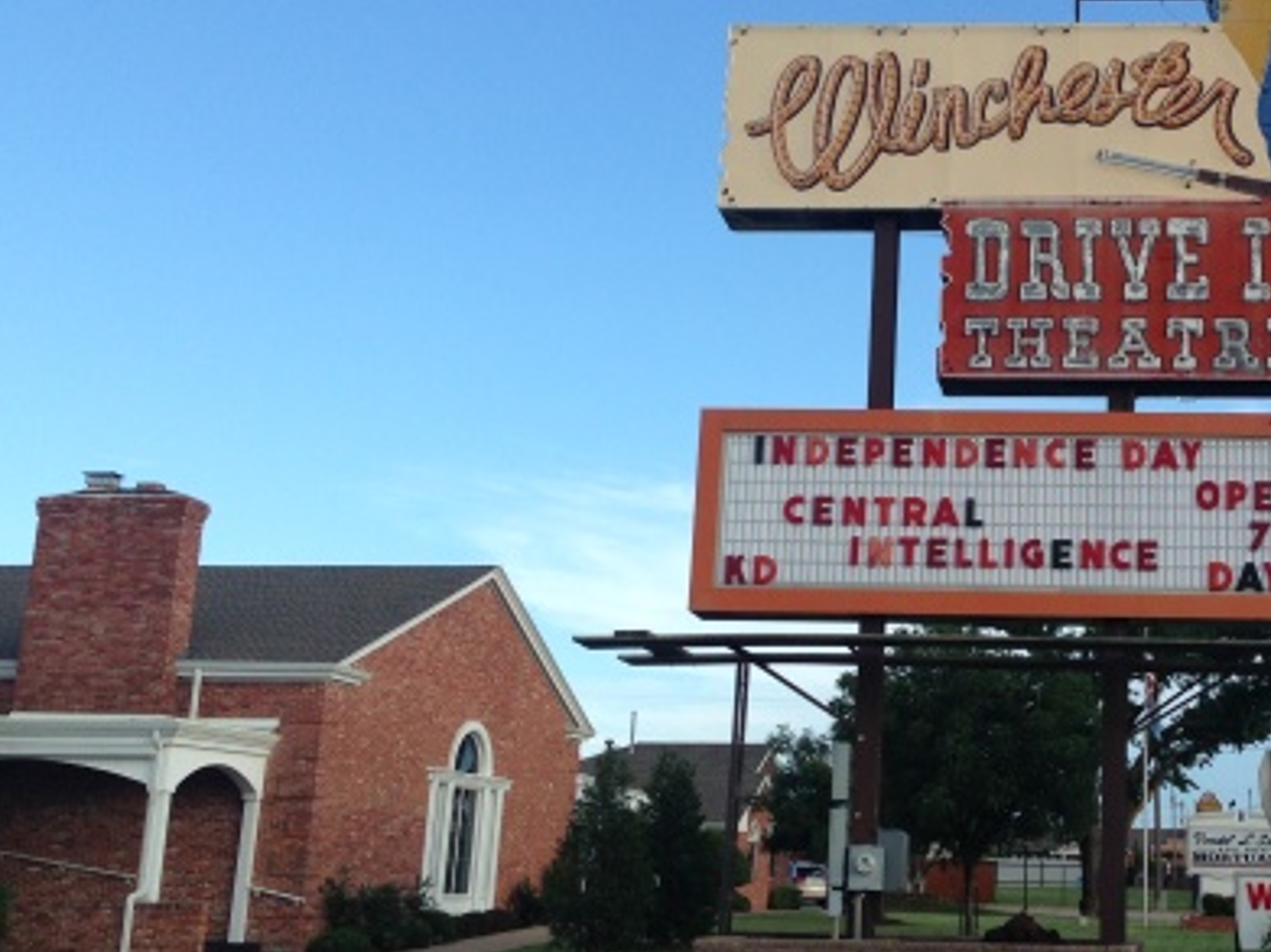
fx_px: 1982
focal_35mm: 54
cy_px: 445
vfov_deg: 27.0
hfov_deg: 34.5
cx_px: 1017
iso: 50
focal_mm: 4.12
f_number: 2.4
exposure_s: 1/713
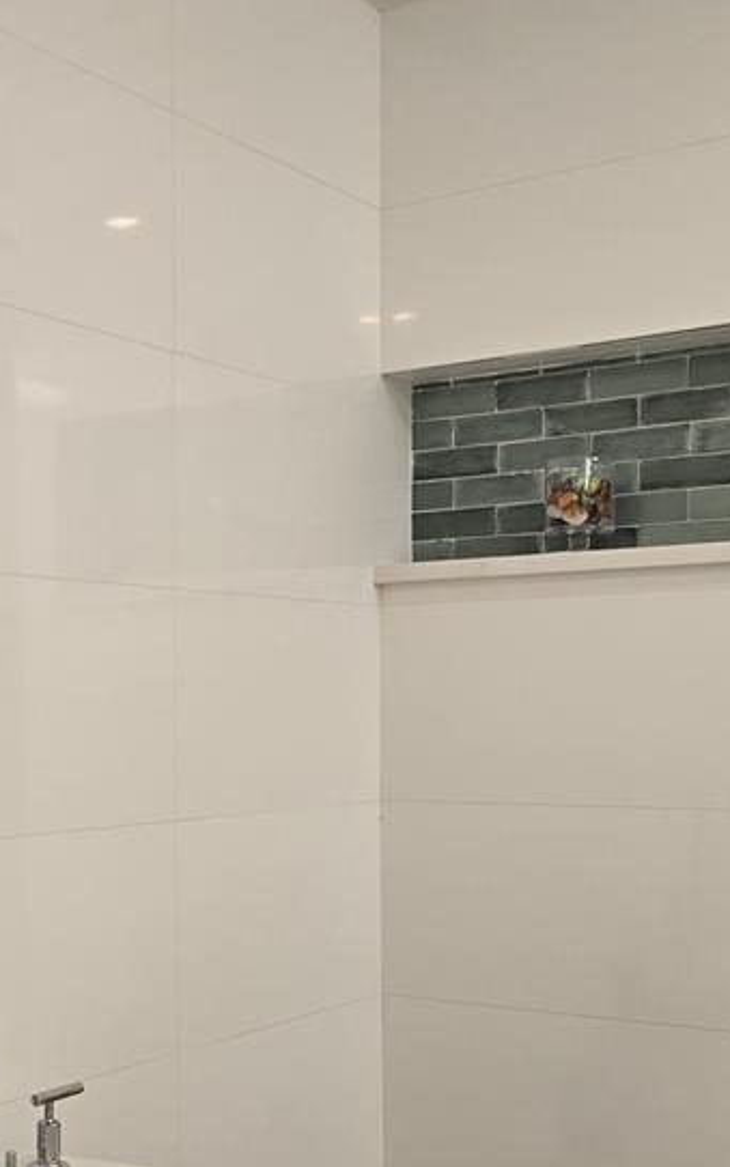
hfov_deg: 23.3
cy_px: 790
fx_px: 1718
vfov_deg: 37.1
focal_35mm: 54
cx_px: 54
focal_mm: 6.3
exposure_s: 1/120
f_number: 1.7
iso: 64
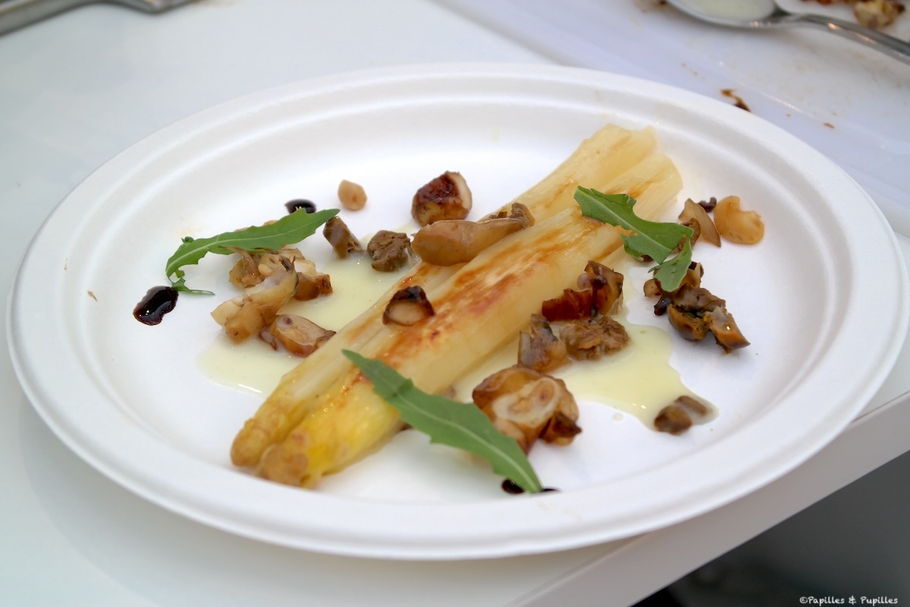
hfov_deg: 26.3
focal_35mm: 77
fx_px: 1946
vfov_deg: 17.7
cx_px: 455
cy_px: 304
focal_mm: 50
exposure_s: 1/80
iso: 200
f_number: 5.6
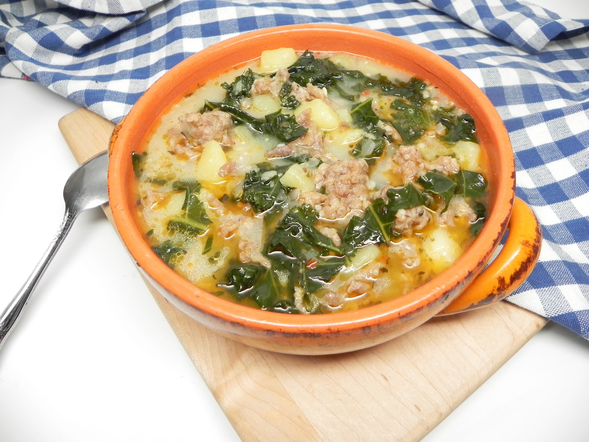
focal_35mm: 26
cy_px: 221
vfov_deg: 53.1
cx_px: 294
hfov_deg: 67.3
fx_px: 442
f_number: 2.8
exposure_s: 1/31
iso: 160
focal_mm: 4.6
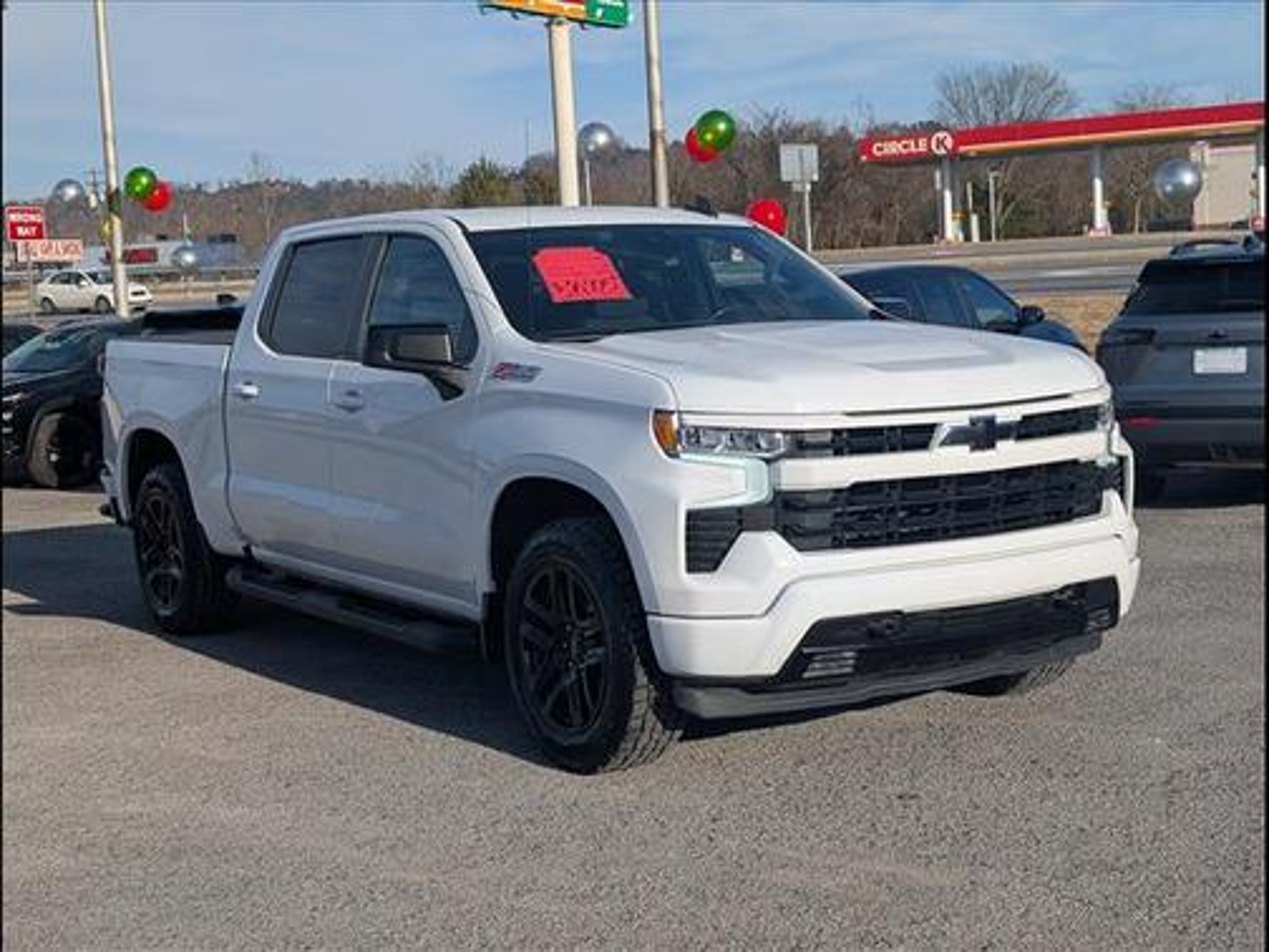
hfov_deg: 38.9
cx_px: 634
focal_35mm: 49
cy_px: 476
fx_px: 1796
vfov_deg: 29.7
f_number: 1.68
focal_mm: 6.9
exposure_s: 1/2000
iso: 23
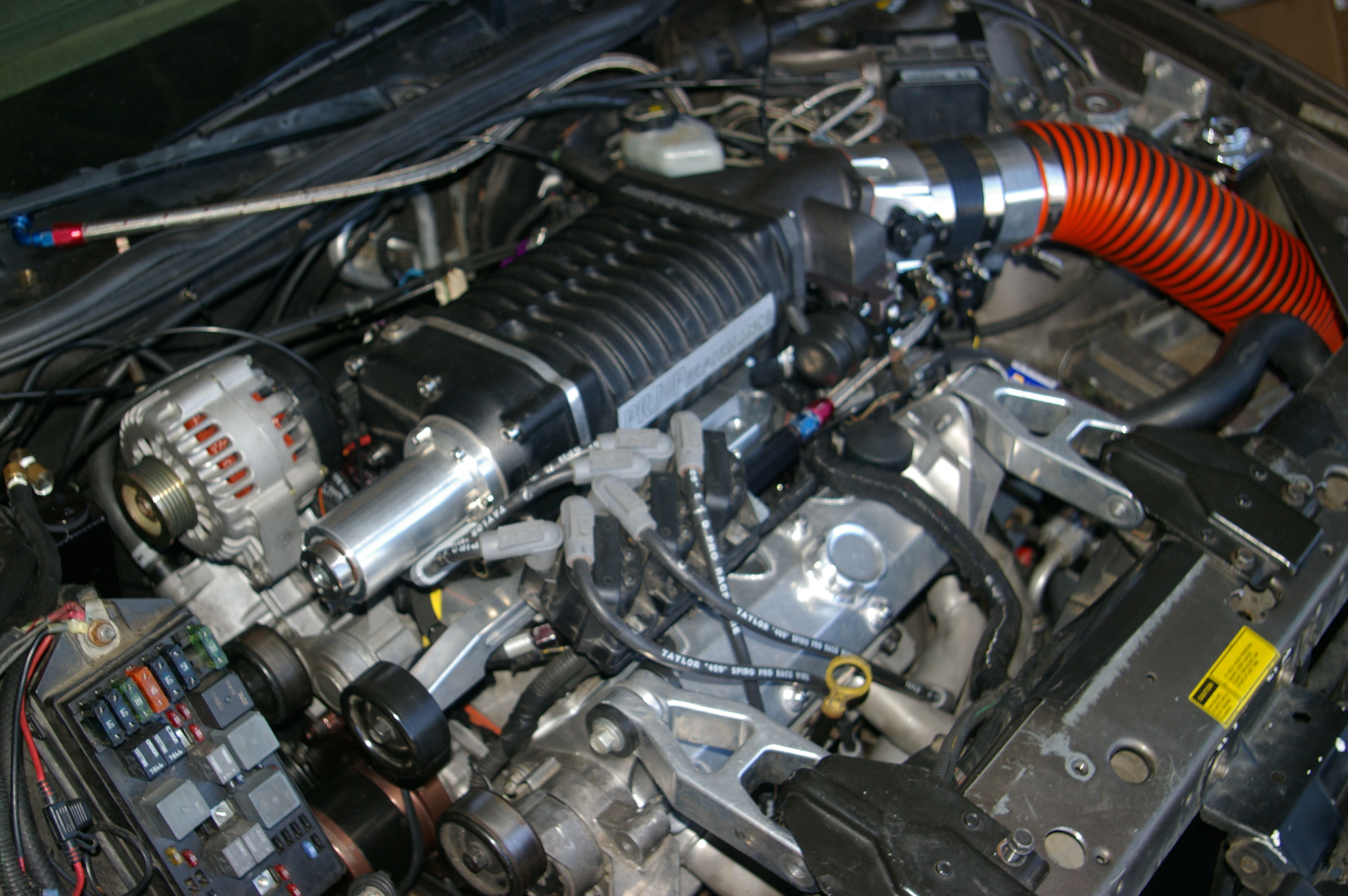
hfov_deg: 42.4
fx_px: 1740
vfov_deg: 28.9
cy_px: 448
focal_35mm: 46
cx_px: 674
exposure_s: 1/50
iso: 200
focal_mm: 31
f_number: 4
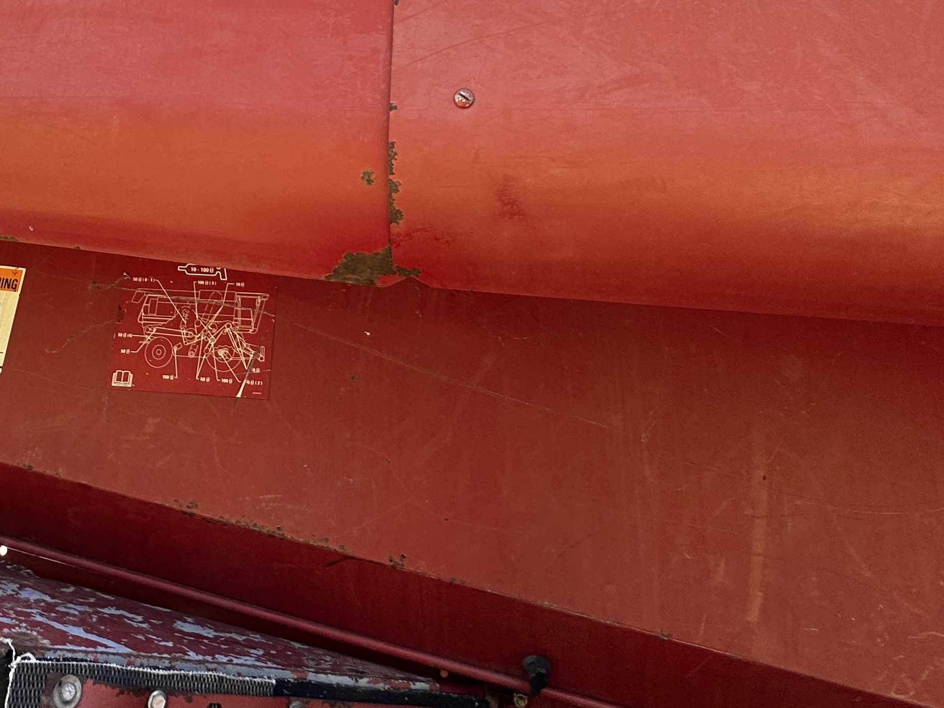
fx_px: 818
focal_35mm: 30
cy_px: -16
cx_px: 327
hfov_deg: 58.8
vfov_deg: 40.4
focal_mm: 2.22
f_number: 2.2
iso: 40
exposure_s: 1/124
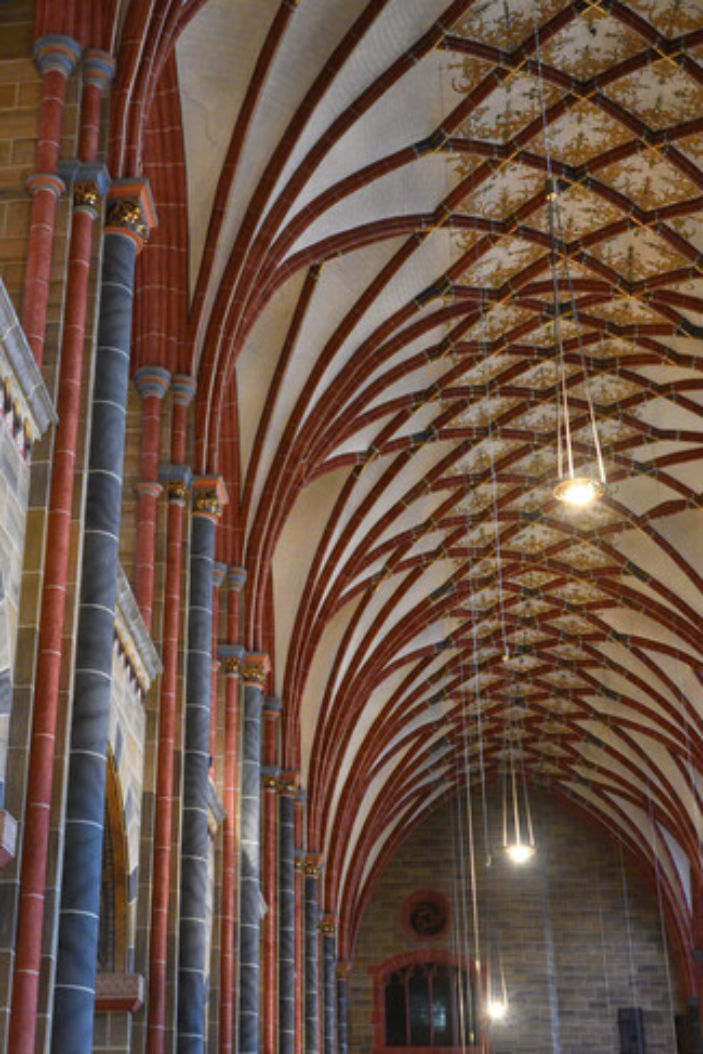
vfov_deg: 38.8
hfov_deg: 26.4
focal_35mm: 51
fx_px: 1493
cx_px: 253
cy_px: 587
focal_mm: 24
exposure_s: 1/25
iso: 3200
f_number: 6.3
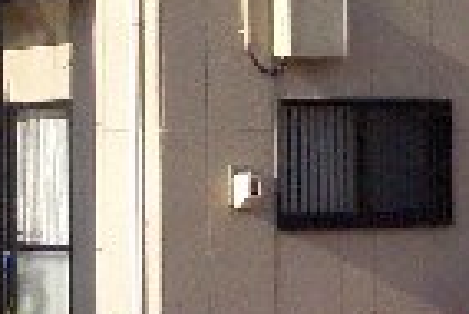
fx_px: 2139
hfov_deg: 12.5
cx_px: 89
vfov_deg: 8.3
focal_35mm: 164
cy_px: -10
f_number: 4.3
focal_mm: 5.8
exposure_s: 1/2000
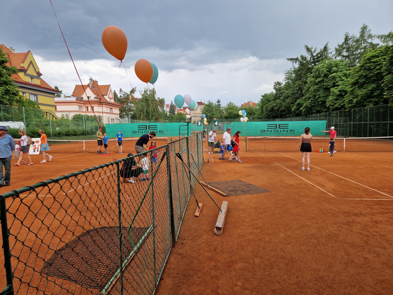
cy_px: 148
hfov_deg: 73.9
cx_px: 196
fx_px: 261
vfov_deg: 58.9
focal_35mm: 23
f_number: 1.8
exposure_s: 1/268
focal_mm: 5.4
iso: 50
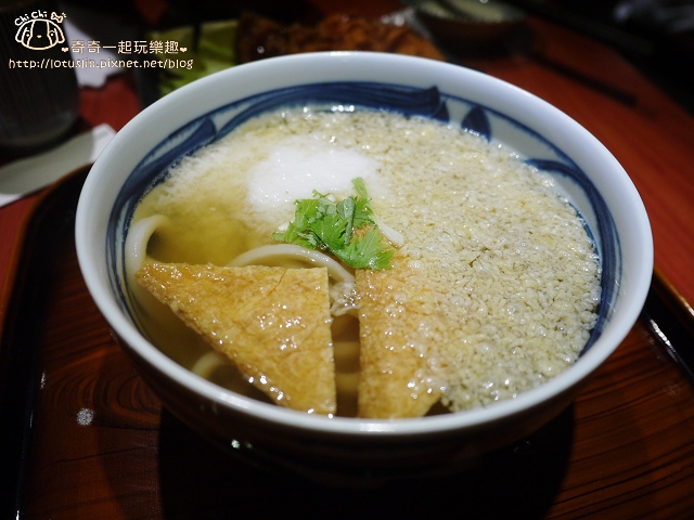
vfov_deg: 49.7
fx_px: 561
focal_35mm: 28
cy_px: 260
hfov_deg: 63.4
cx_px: 347
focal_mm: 14
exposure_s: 1/60
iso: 160
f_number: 2.5
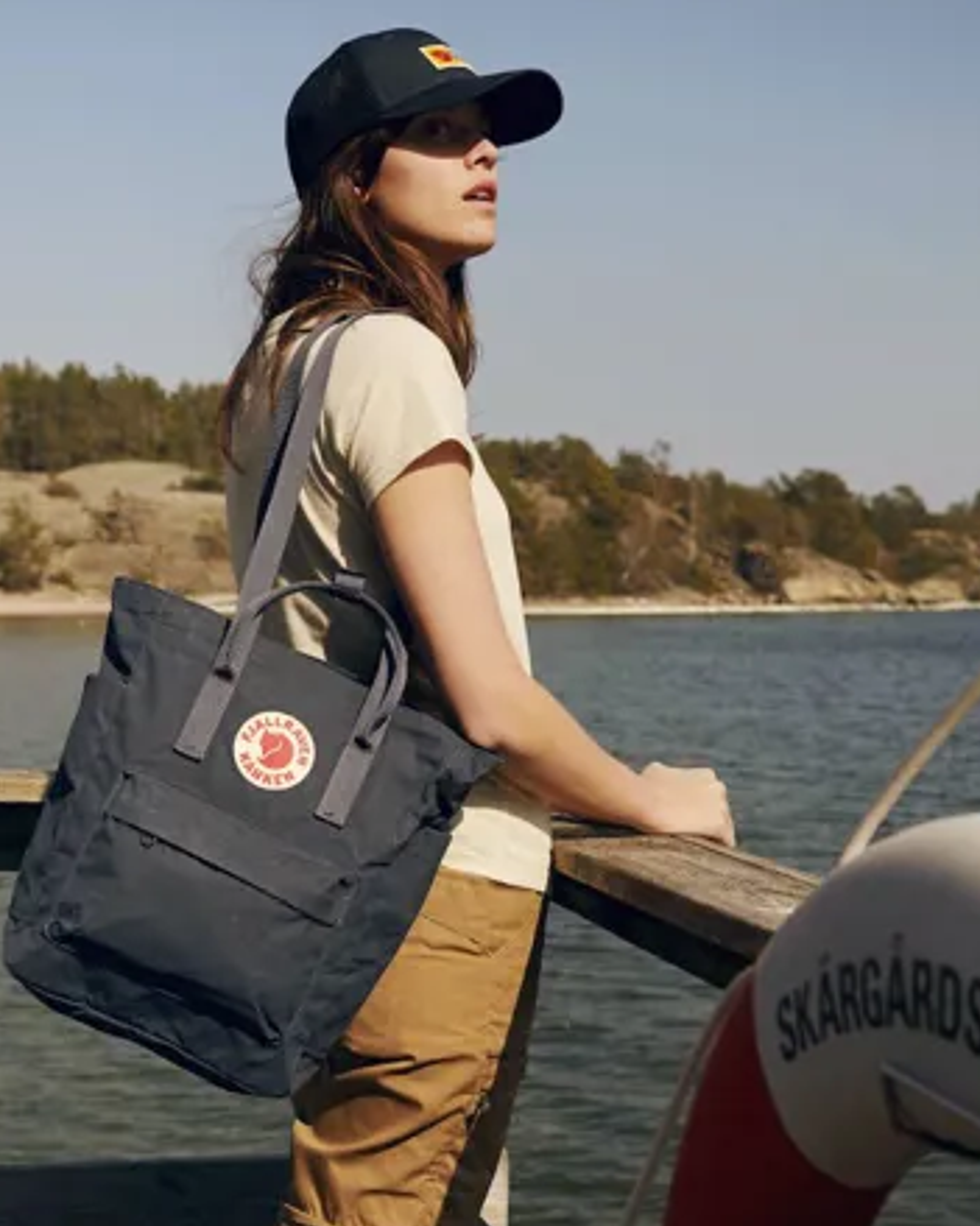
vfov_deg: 29.1
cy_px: 619
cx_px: 307
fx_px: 2357
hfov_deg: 23.4
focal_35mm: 65
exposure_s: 1/800
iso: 80
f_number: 6.3
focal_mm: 38
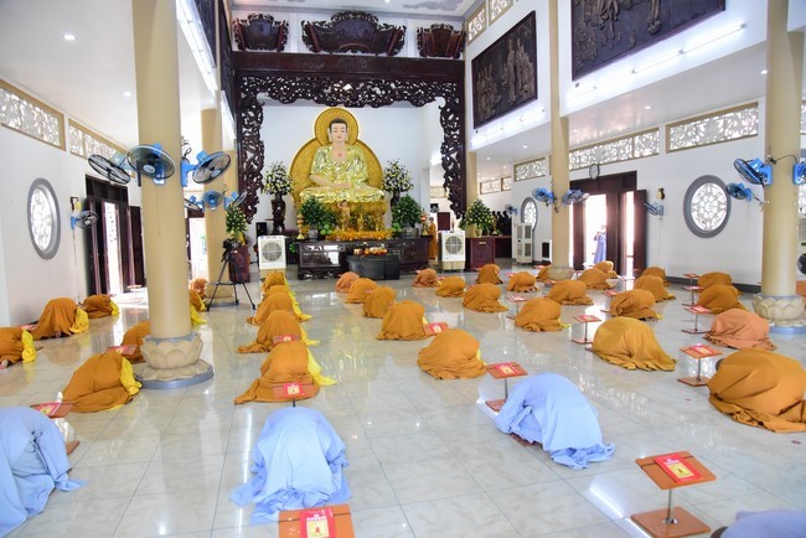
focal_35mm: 24
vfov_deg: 53.2
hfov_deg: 73.7
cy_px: 269
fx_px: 538
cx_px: 403
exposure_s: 1/125
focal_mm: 24
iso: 3200
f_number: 5.6
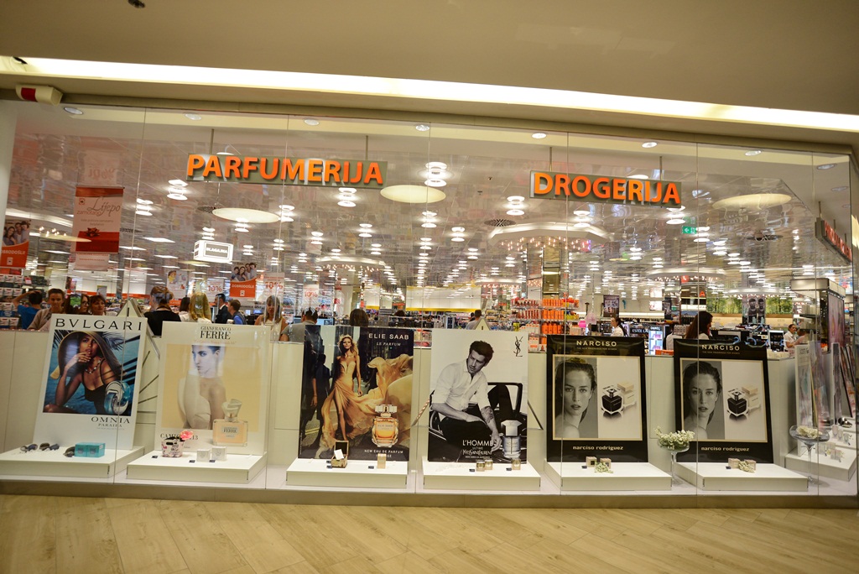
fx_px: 454
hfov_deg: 86.9
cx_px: 430
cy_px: 287
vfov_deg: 64.6
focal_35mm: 19
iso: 640
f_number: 4.5
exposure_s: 1/320
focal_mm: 19
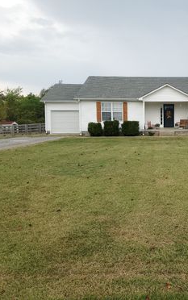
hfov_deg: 32.6
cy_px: 150
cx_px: 172
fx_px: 303
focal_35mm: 37
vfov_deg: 52.7
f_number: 1.5
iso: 50
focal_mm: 4.3
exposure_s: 1/602
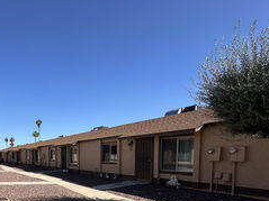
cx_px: 49
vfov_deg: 50.4
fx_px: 194
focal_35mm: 25
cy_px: 170
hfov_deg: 62.7
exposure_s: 1/2092
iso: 50
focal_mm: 2.22
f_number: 2.2
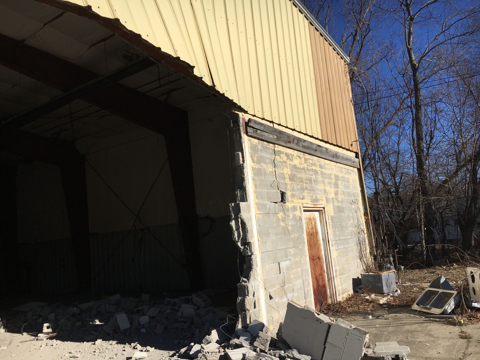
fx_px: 402
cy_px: 180
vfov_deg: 48.2
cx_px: 240
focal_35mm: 29
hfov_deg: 61.7
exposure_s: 1/3205
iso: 25
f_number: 2.2
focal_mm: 4.15
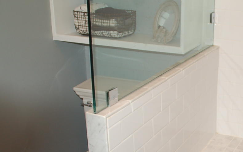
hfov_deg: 30.5
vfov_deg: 20.2
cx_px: 221
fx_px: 424
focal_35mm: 64
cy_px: 114
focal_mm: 22
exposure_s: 1/60
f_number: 3.8
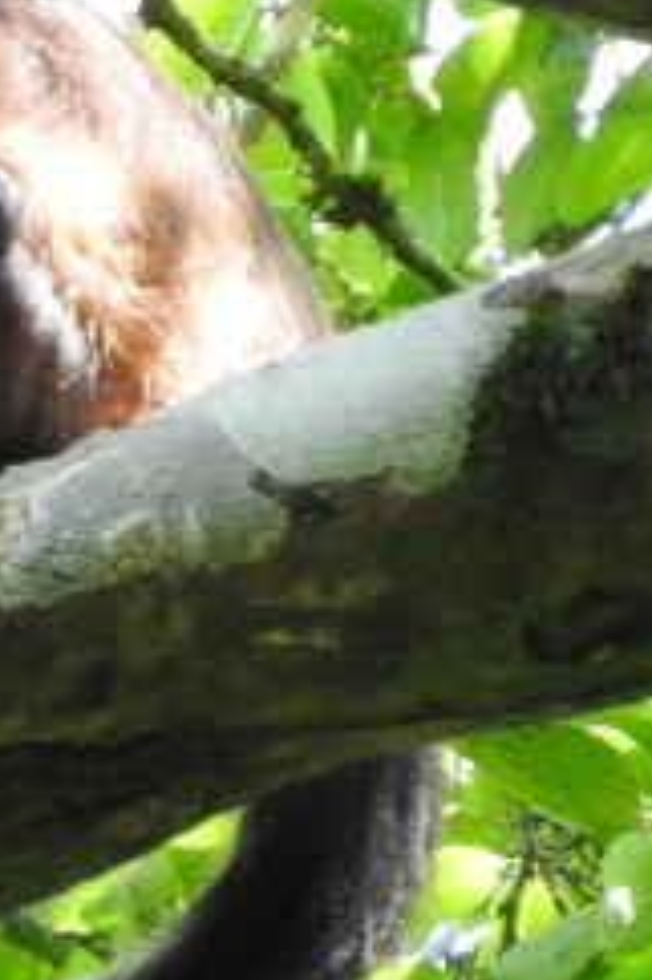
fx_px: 74864
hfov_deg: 0.5
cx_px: -660
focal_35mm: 2752
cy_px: 611
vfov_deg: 0.8
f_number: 5.6
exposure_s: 1/100
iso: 400
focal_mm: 143.3
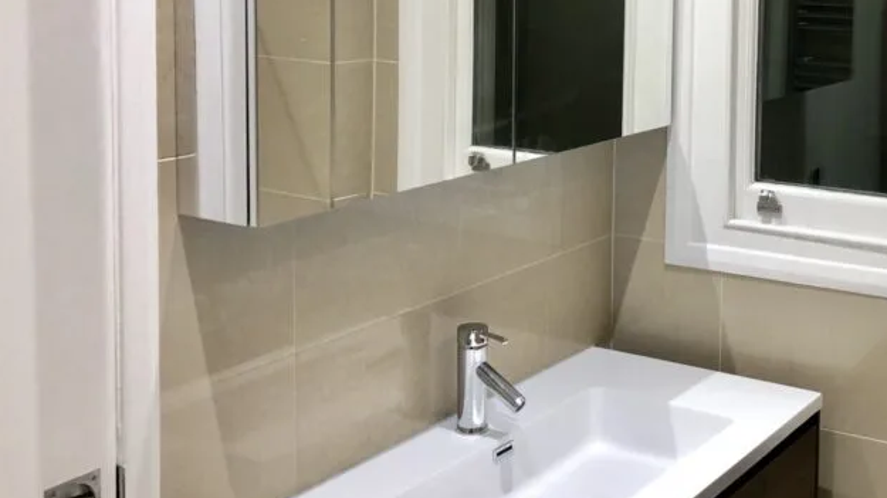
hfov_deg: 40.1
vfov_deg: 23.4
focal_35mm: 50
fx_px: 1176
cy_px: 65
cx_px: 673
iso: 40
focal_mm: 3.99
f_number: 1.8
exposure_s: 1/25
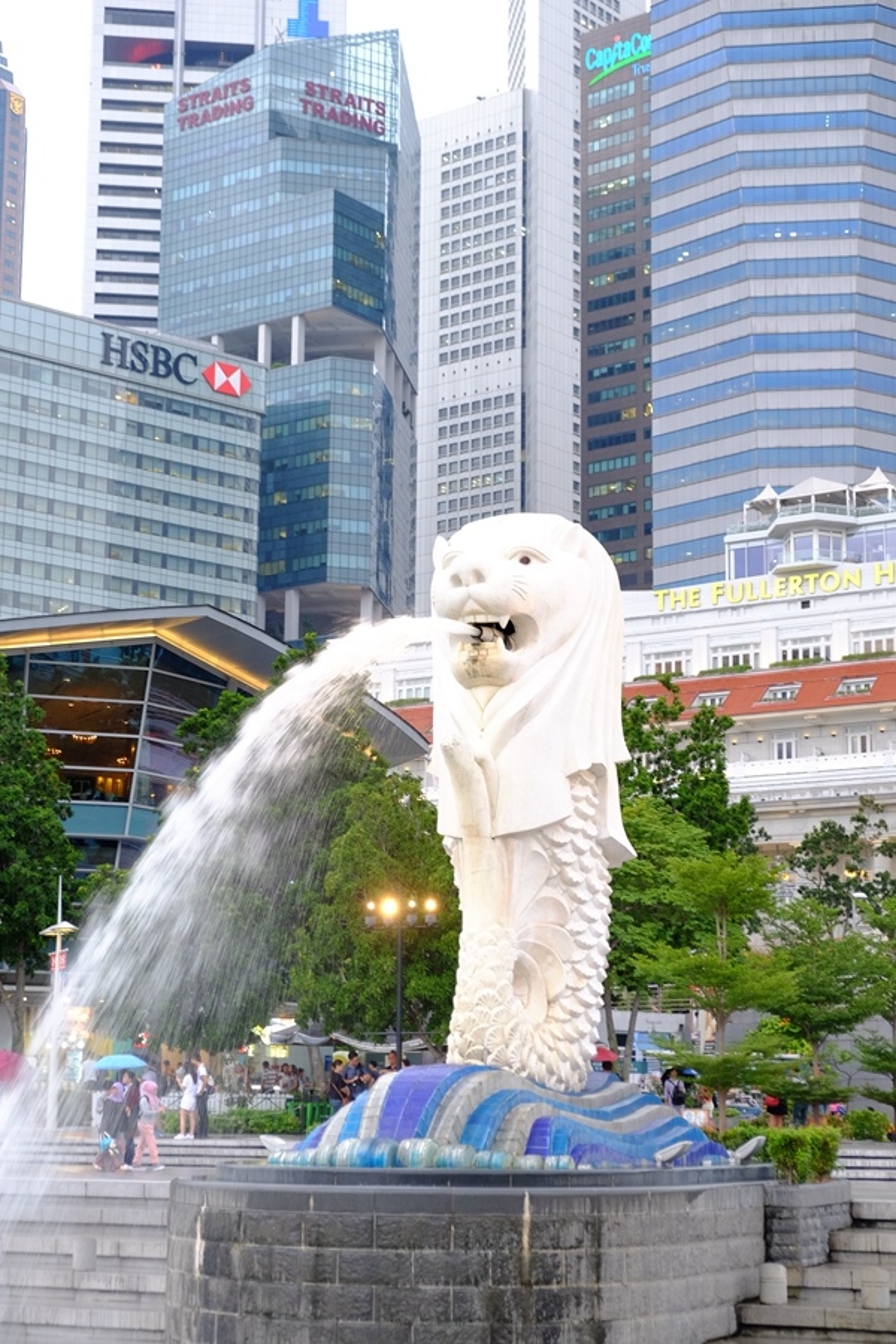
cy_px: 672
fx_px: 2277
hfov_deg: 22.3
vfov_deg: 32.9
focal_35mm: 61
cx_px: 448
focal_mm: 40.7
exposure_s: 1/30
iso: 500
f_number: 4
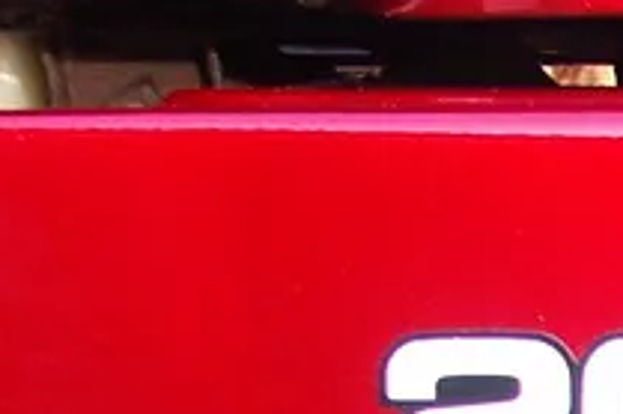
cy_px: 1287
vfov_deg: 4.8
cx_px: 1750
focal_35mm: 271
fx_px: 4686
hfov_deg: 7.0
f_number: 3.2
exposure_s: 1/60
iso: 100
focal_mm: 8.8
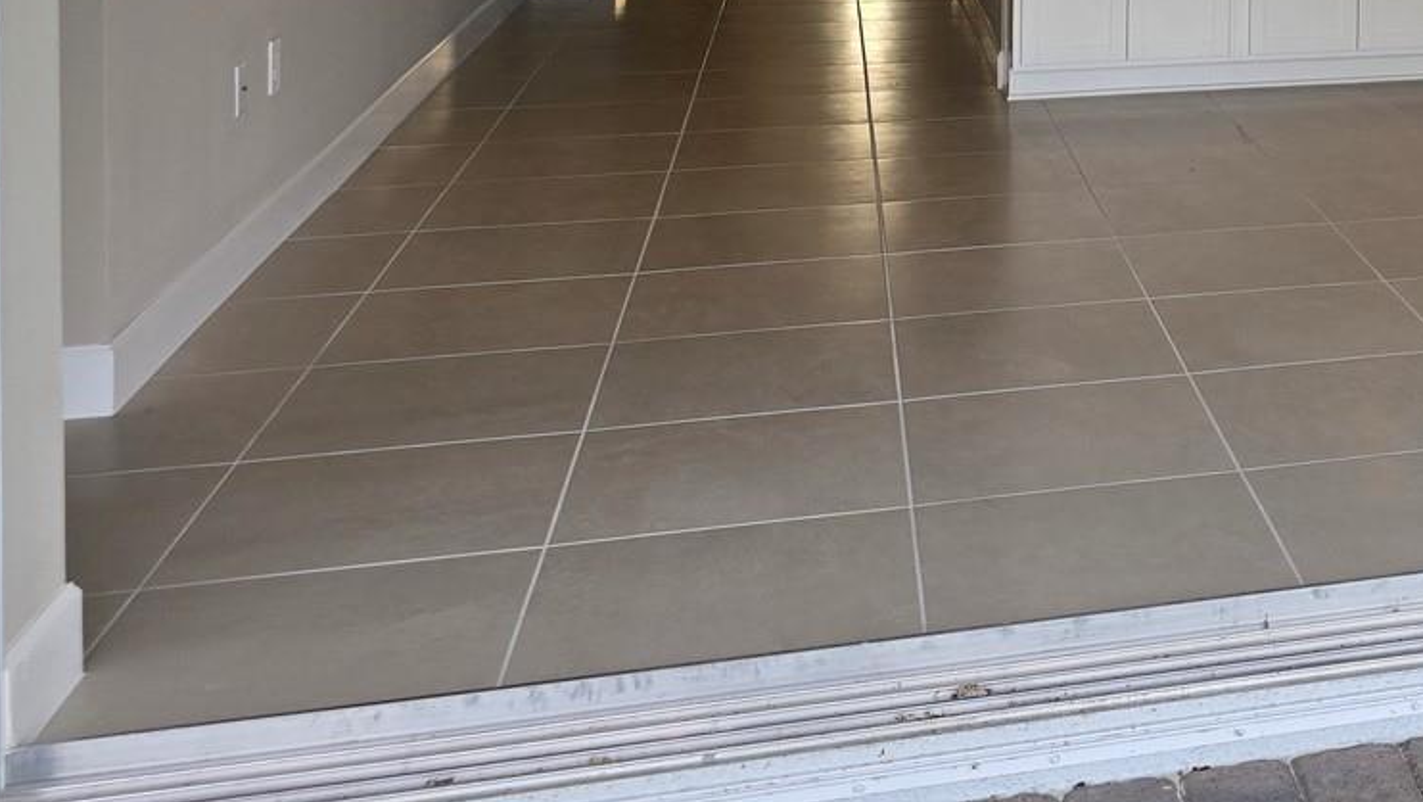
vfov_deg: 20.6
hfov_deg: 34.4
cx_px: 1479
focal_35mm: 54
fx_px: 2038
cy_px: -194
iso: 25
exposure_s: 1/120
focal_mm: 6.3
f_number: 1.7
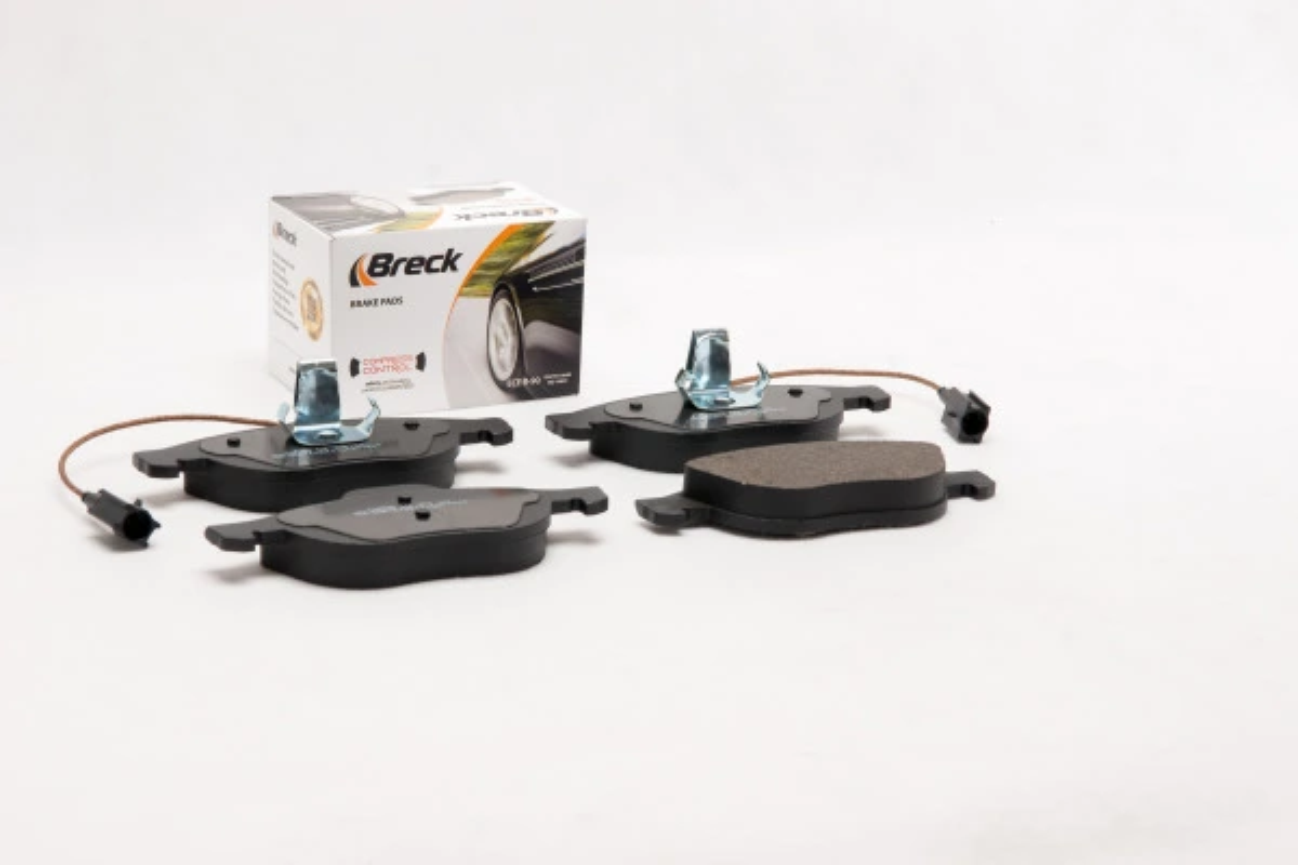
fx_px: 3245
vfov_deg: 15.2
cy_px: 432
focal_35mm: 90
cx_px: 649
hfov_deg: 22.6
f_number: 13
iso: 100
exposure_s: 1/125
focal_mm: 60
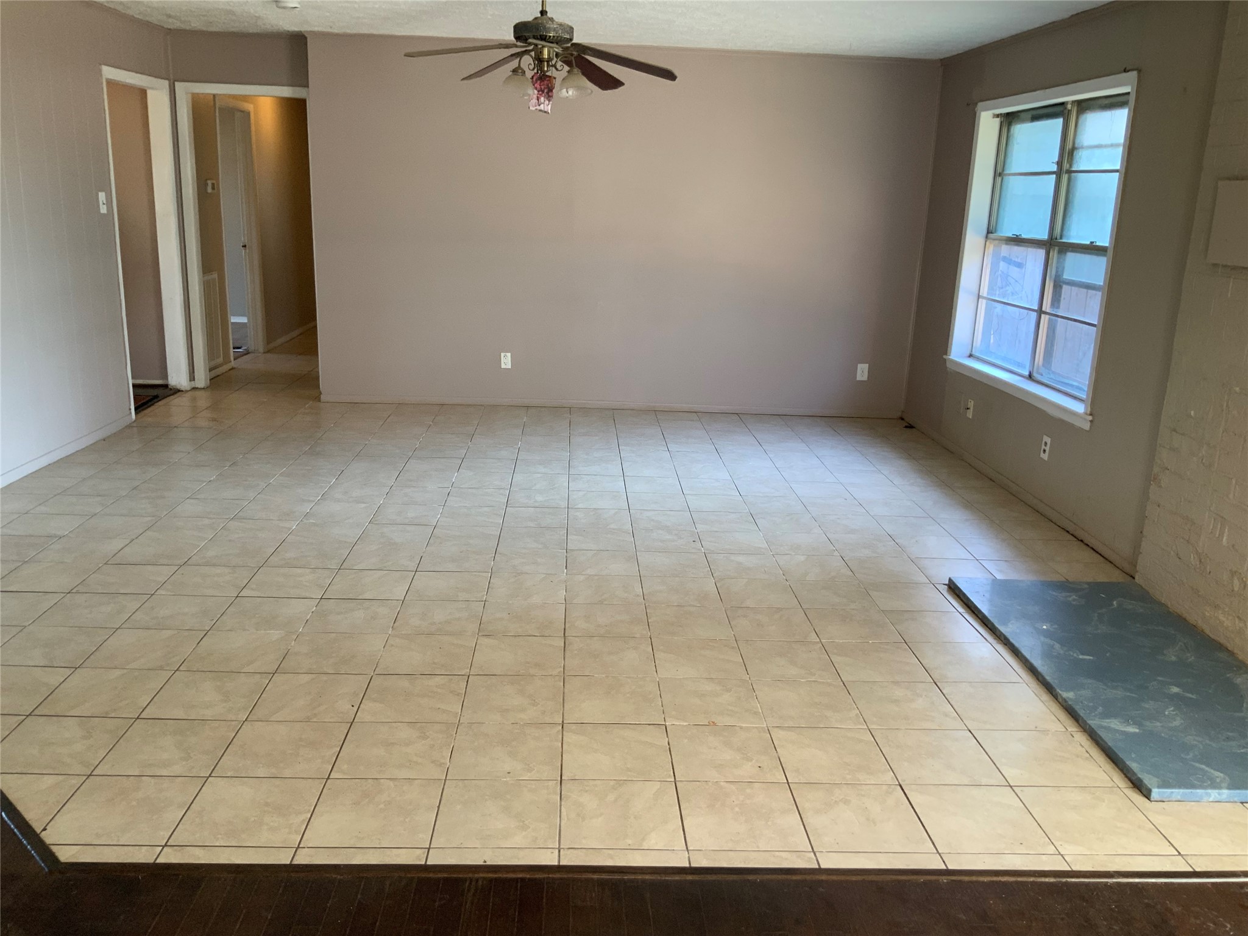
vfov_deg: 48.2
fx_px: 1046
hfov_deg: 61.7
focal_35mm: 29
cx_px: 624
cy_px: 468
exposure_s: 1/60
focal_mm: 3
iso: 64
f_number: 1.8
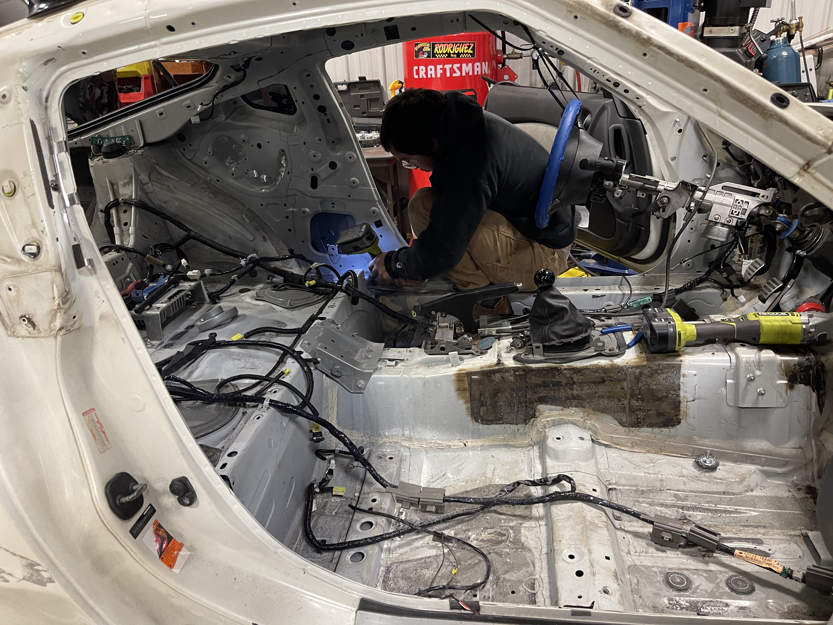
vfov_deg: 54.9
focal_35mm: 25
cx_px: 416
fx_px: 602
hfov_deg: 69.4
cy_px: 312
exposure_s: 1/60
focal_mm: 5.1
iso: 320
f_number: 1.6
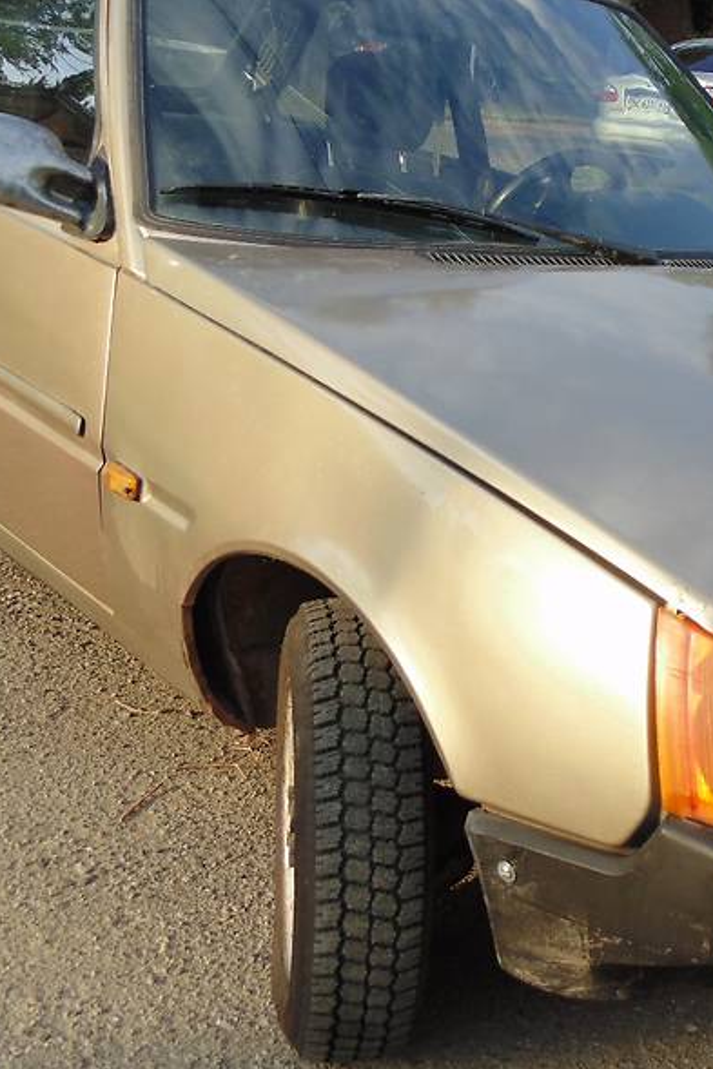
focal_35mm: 48
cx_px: 619
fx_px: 1425
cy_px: 543
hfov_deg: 27.3
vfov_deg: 41.1
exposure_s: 1/250
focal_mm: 6.1
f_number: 3.3
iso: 80
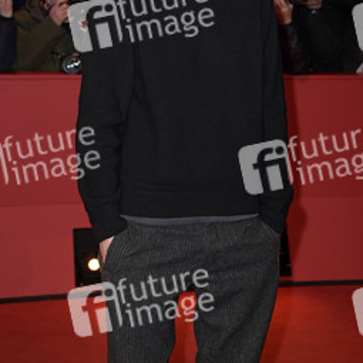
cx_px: 182
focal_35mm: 96
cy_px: 90
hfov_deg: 18.1
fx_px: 1139
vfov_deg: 18.0
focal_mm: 72
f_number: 5.6
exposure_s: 1/200
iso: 1000
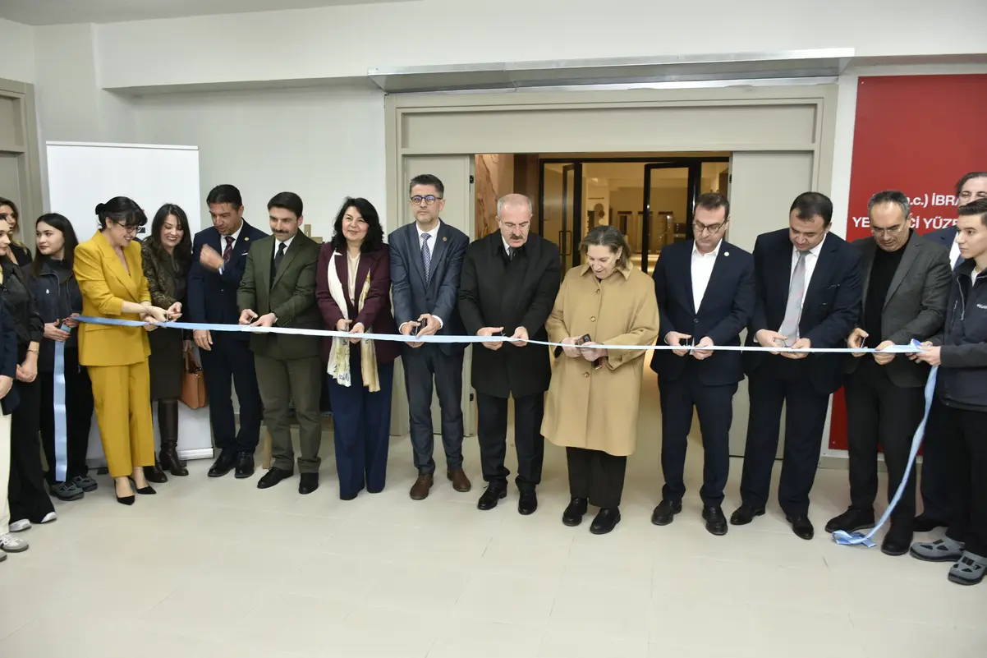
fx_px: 740
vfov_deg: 47.9
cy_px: 329
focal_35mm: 27
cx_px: 494
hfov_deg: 67.4
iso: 320
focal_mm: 18
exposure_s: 1/30
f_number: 4
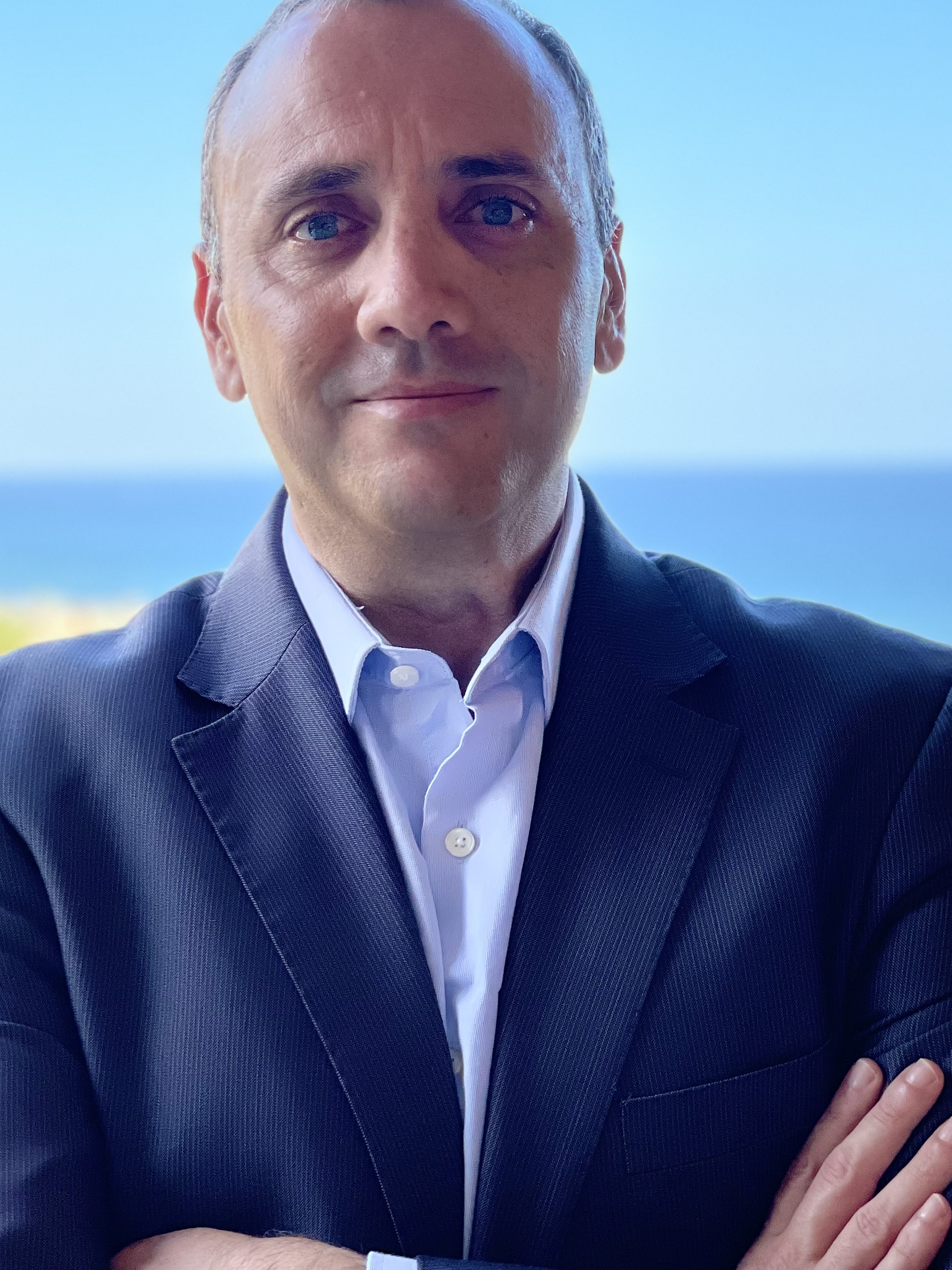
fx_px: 3117
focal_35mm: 85
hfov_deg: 17.4
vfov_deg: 22.9
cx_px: 406
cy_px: 455
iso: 32
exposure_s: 1/475
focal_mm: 6
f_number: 2
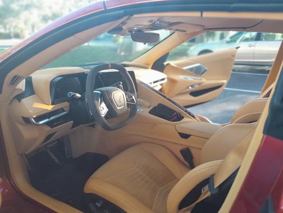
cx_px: 142
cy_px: 106
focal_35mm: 27
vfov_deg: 51.4
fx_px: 221
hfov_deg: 65.3
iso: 80
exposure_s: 1/60
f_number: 1.8
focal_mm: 4
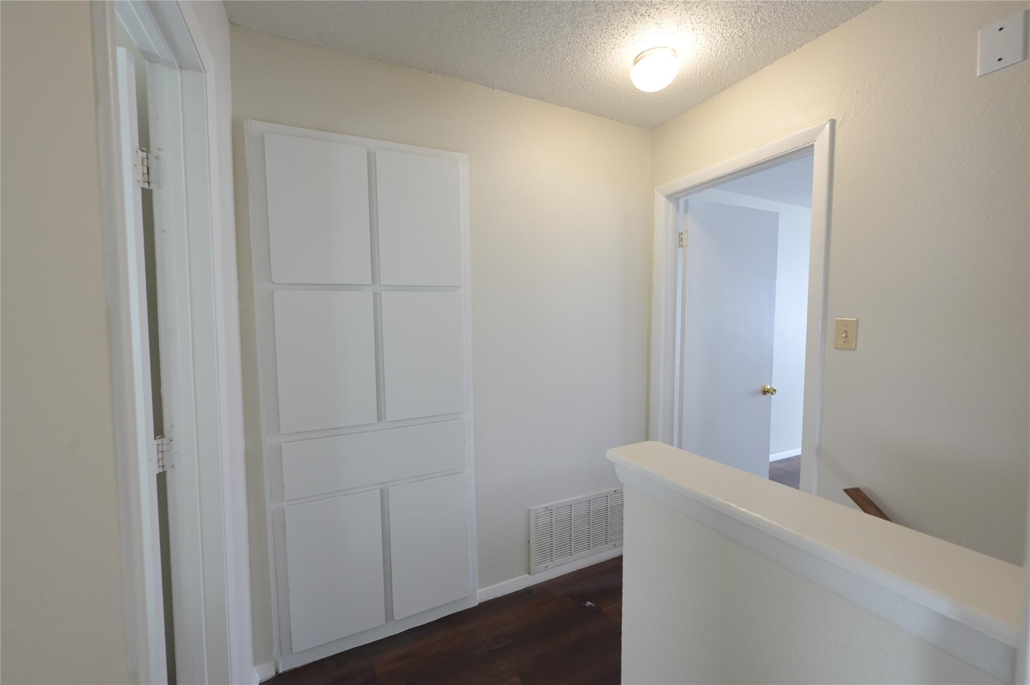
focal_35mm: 14
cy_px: 342
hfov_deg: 104.3
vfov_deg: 81.1
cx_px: 515
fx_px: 400
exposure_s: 1/15
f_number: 8
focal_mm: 14
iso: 1250
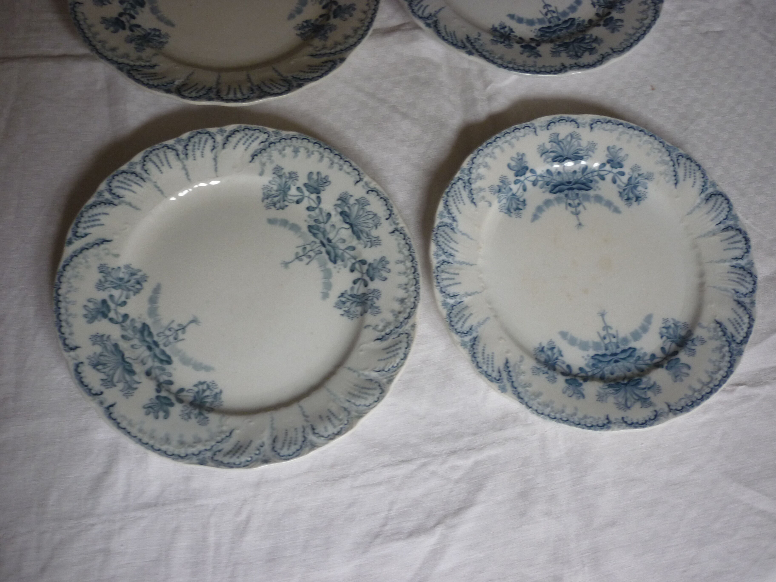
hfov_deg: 55.4
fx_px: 740
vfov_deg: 42.9
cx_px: 388
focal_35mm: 33
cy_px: 291
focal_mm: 5.5
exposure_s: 1/30
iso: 160
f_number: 2.8
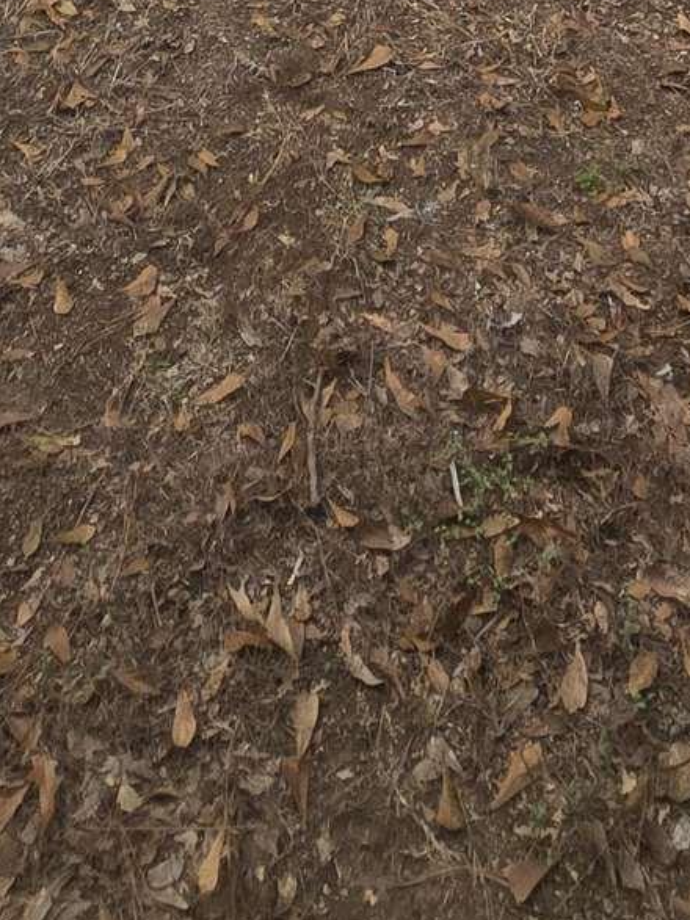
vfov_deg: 22.7
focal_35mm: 51
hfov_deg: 28.5
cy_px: -702
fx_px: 1356
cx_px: 400
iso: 50
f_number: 2.2
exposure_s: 1/428
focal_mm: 2.2
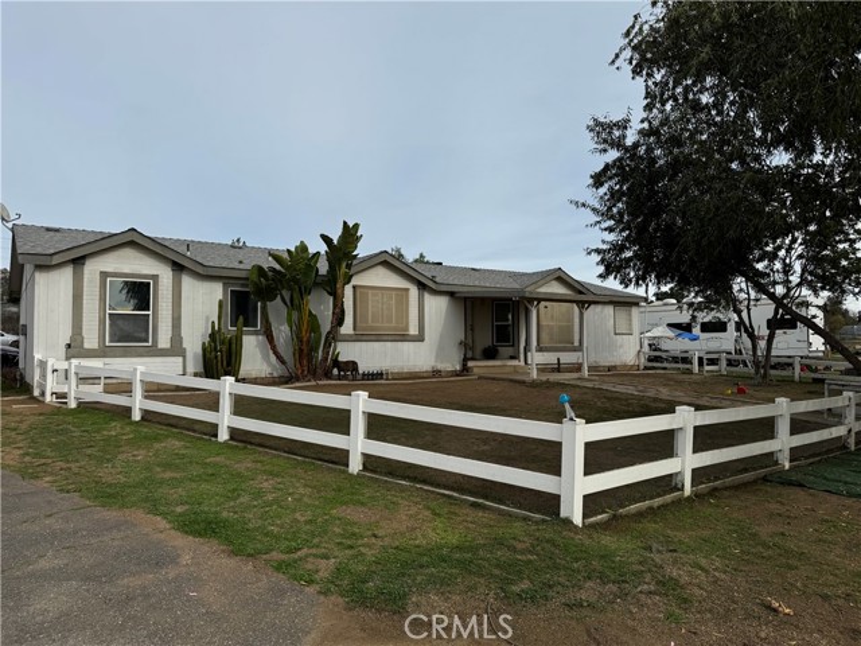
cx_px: 430
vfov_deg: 56.8
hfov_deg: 71.6
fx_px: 597
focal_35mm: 24
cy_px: 323
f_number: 1.78
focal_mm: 6.76
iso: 80
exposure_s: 1/4950
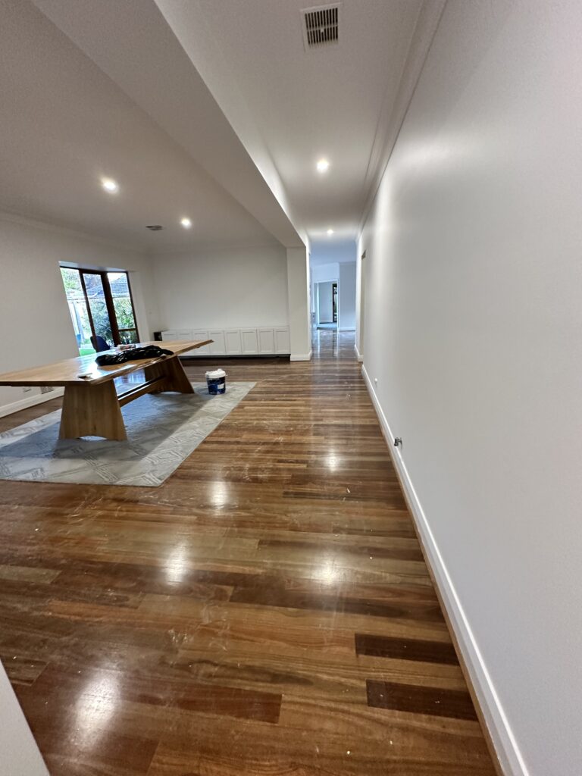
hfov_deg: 85.7
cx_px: 291
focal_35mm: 14
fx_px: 314
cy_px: 388
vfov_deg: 102.1
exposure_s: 1/50
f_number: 2.2
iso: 400
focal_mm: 2.22
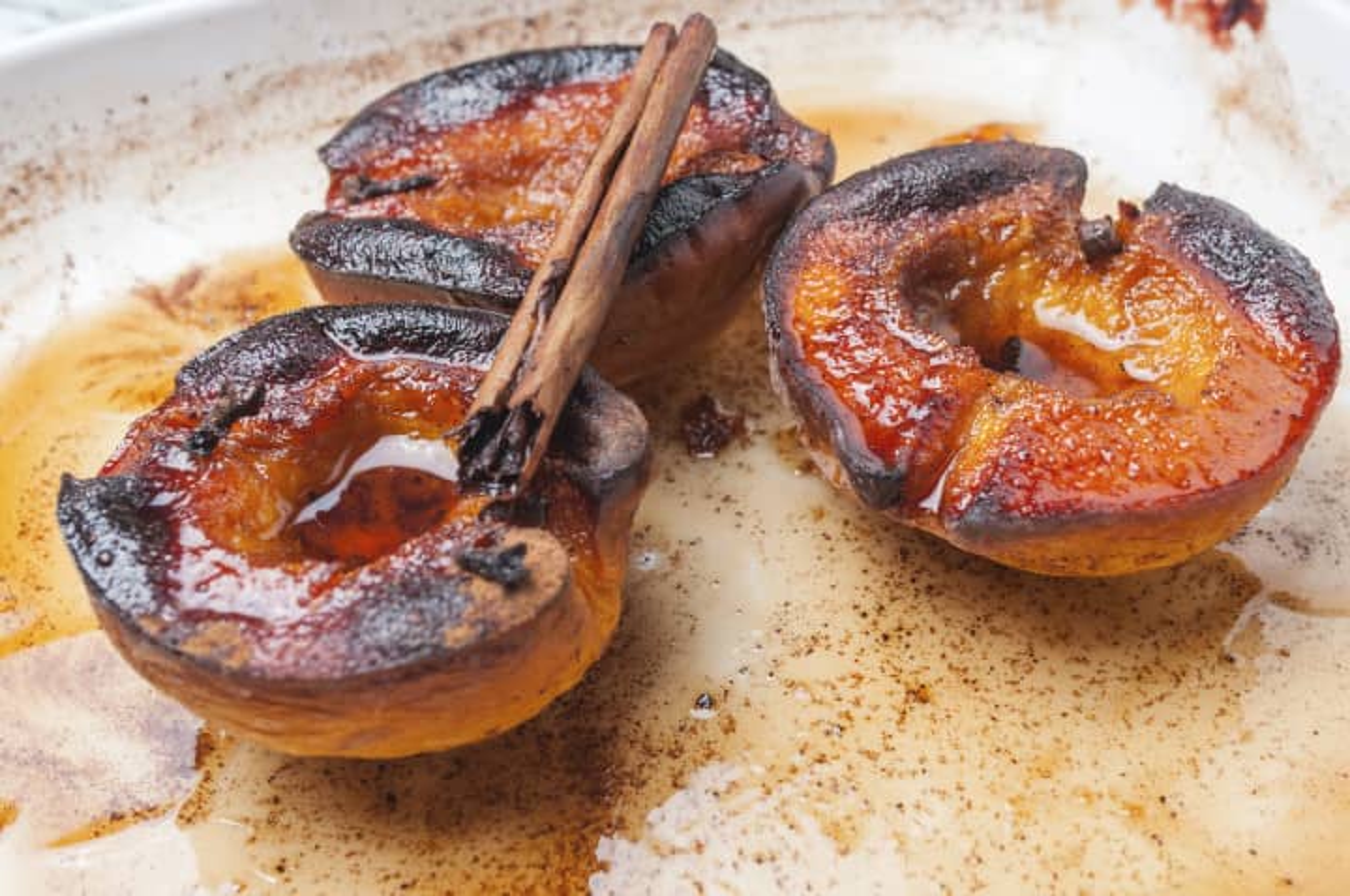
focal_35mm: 42
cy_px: 448
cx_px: 675
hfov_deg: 46.5
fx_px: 1573
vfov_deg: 31.8
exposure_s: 1/200
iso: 200
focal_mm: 28
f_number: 7.1
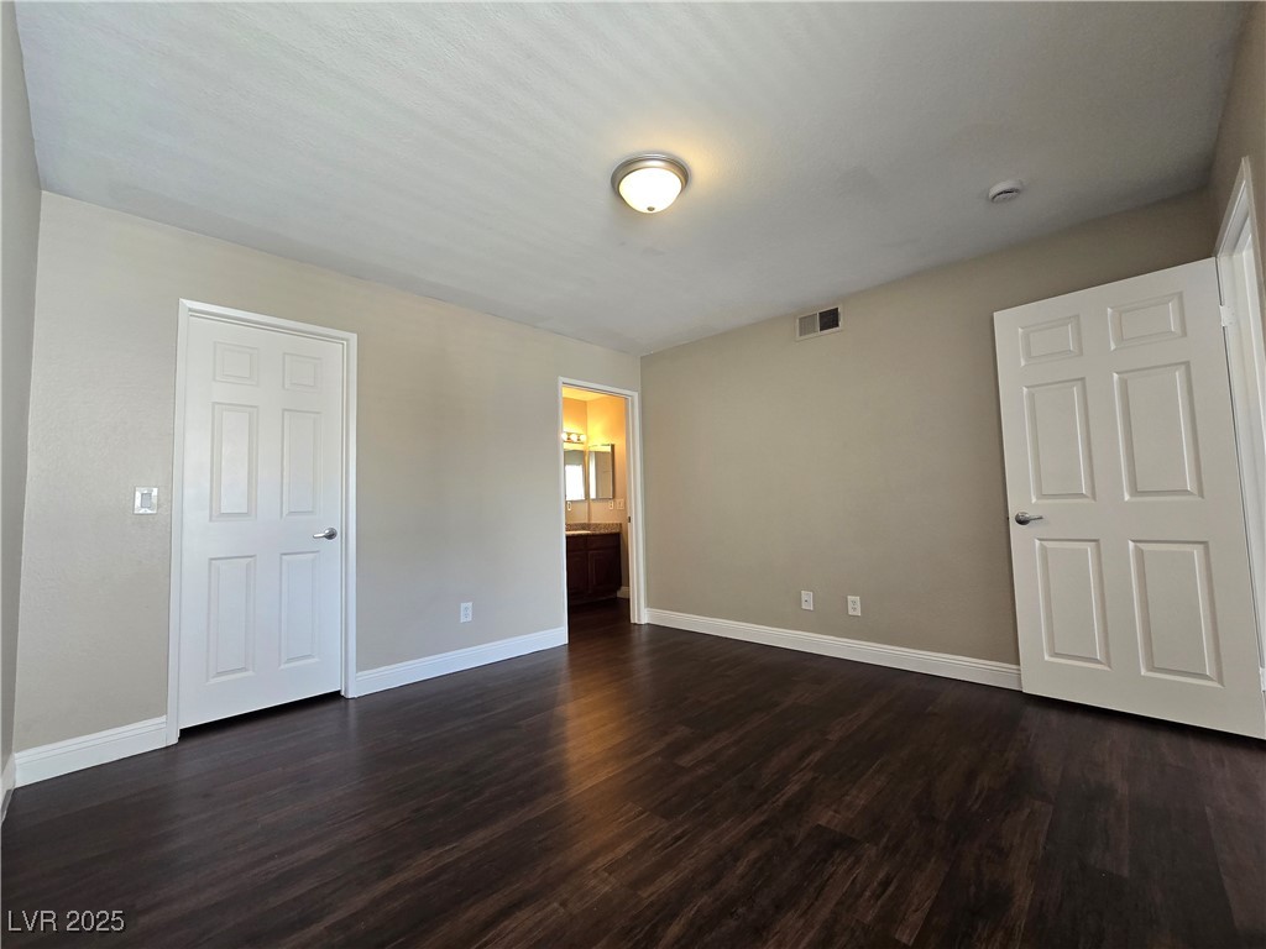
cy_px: 474
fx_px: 475
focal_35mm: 13
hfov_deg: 106.2
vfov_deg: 89.9
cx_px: 633
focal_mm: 2.2
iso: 160
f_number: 2.2
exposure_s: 1/60
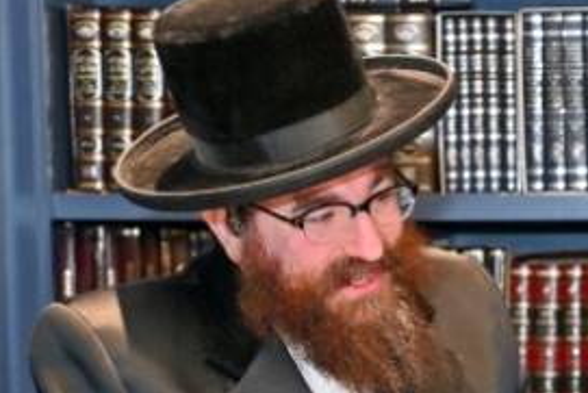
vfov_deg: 8.7
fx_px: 2533
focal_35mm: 155
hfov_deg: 12.7
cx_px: 831
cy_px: 511
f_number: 4
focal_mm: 41
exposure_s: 1/200
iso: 1000
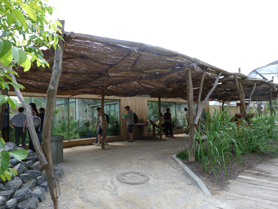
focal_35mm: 25
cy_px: 104
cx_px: 139
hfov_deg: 69.4
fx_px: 201
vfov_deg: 54.9
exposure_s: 1/125
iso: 80
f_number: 4
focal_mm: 4.5
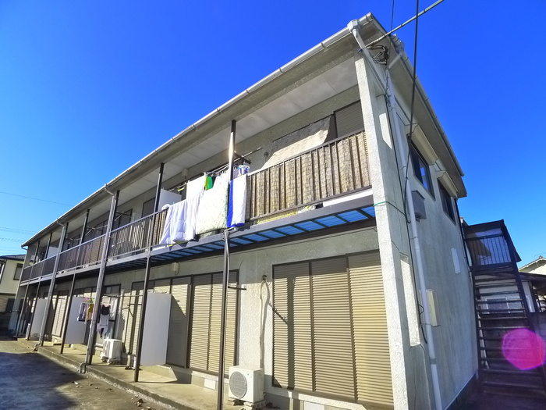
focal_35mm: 24
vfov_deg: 56.8
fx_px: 379
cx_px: 273
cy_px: 205
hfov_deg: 71.6
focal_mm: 5.1
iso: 400
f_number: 4
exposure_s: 1/640
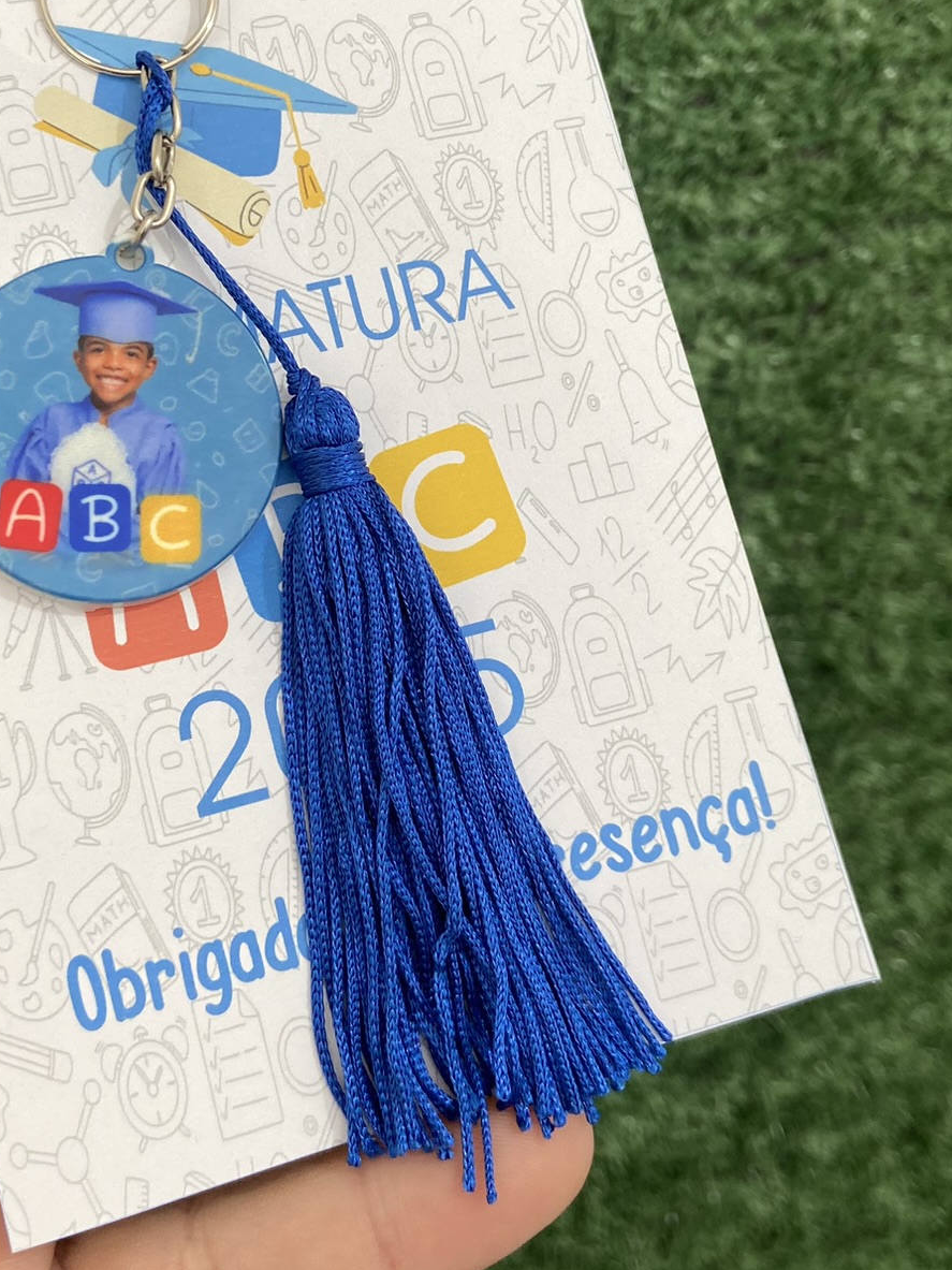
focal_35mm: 45
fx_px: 1650
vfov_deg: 41.8
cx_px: 362
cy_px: 475
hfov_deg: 32.0
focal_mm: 4.25
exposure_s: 1/120
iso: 50
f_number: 1.8
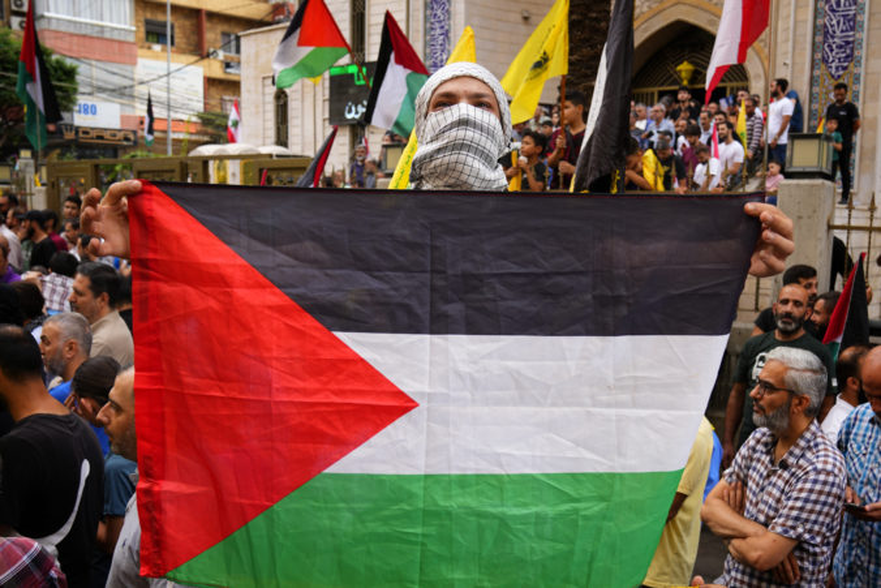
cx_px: 440
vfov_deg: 49.6
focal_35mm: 26
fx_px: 636
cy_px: 294
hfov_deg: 69.4
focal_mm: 26
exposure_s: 1/320
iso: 200
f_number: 4.5
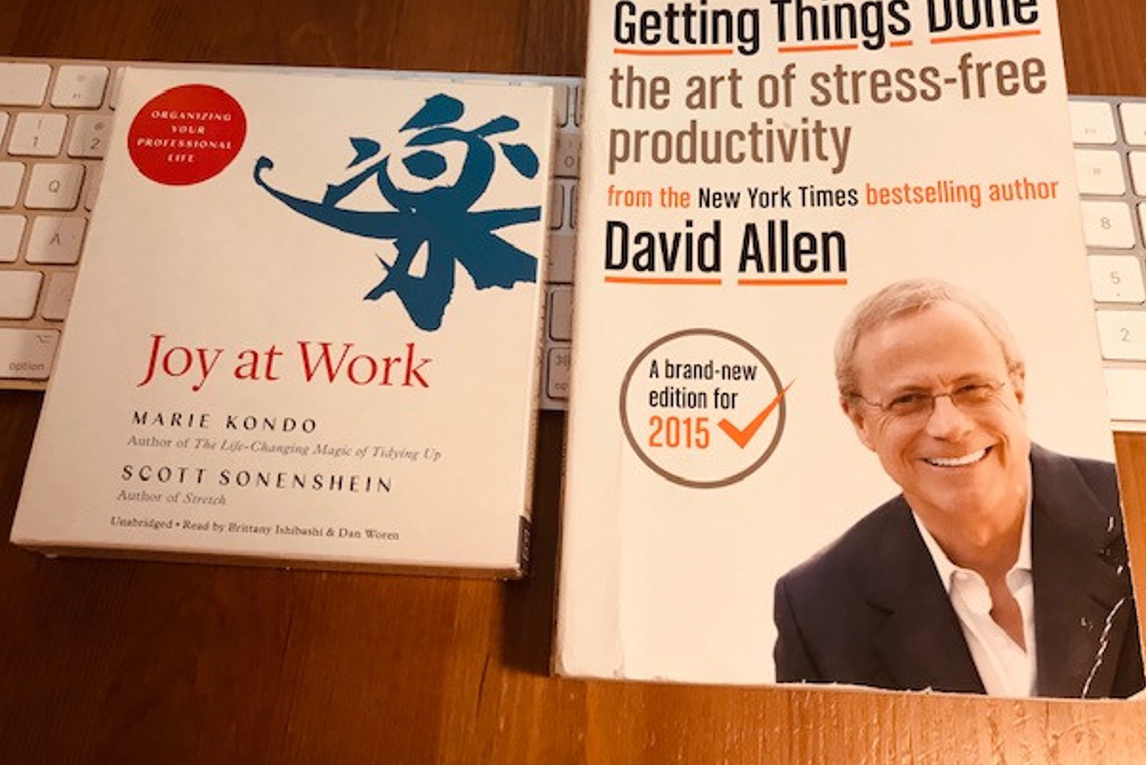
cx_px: 583
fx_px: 987
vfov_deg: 42.2
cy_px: 324
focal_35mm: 31
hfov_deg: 60.3
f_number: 1.8
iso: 40
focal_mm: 3.99
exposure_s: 1/24
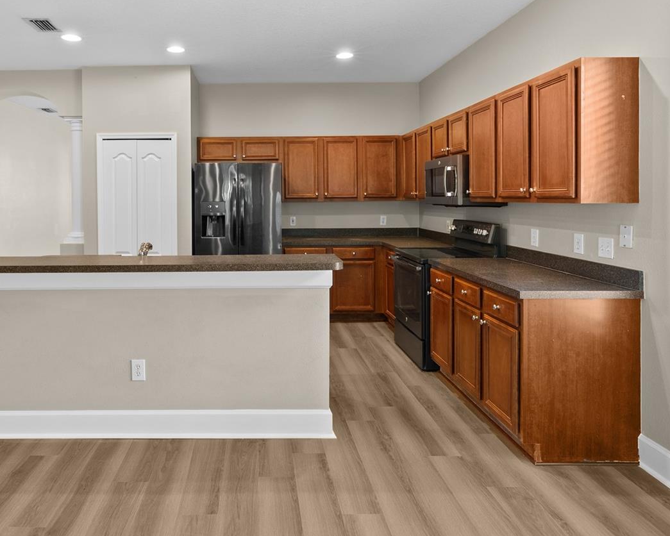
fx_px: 456
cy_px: 202
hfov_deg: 71.4
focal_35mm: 23
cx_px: 251
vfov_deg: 60.1
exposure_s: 1.3
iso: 320
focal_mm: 16
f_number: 9
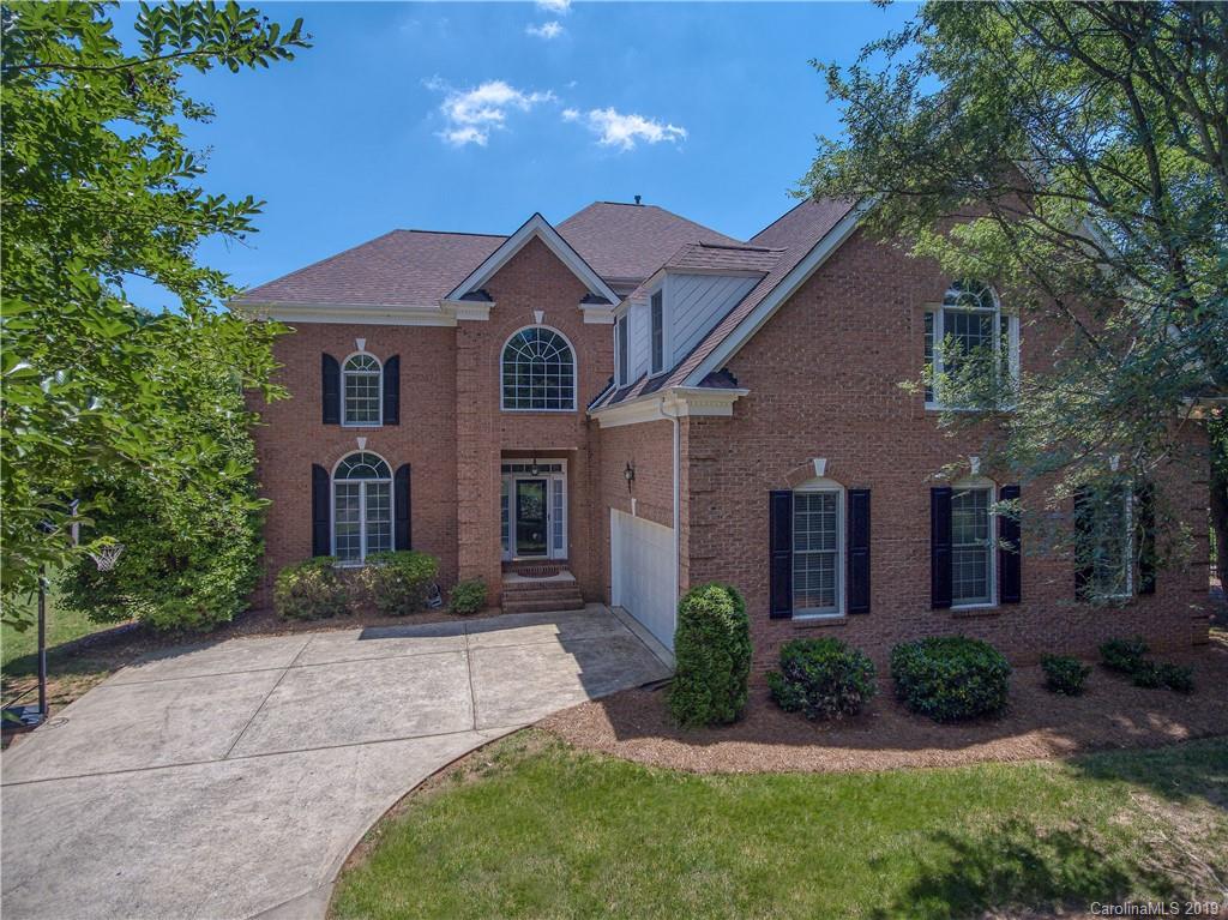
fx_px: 709
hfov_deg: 81.8
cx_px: 614
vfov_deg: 65.9
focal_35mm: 20
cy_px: 460
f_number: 2.8
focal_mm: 3.61
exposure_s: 1/1366
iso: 100
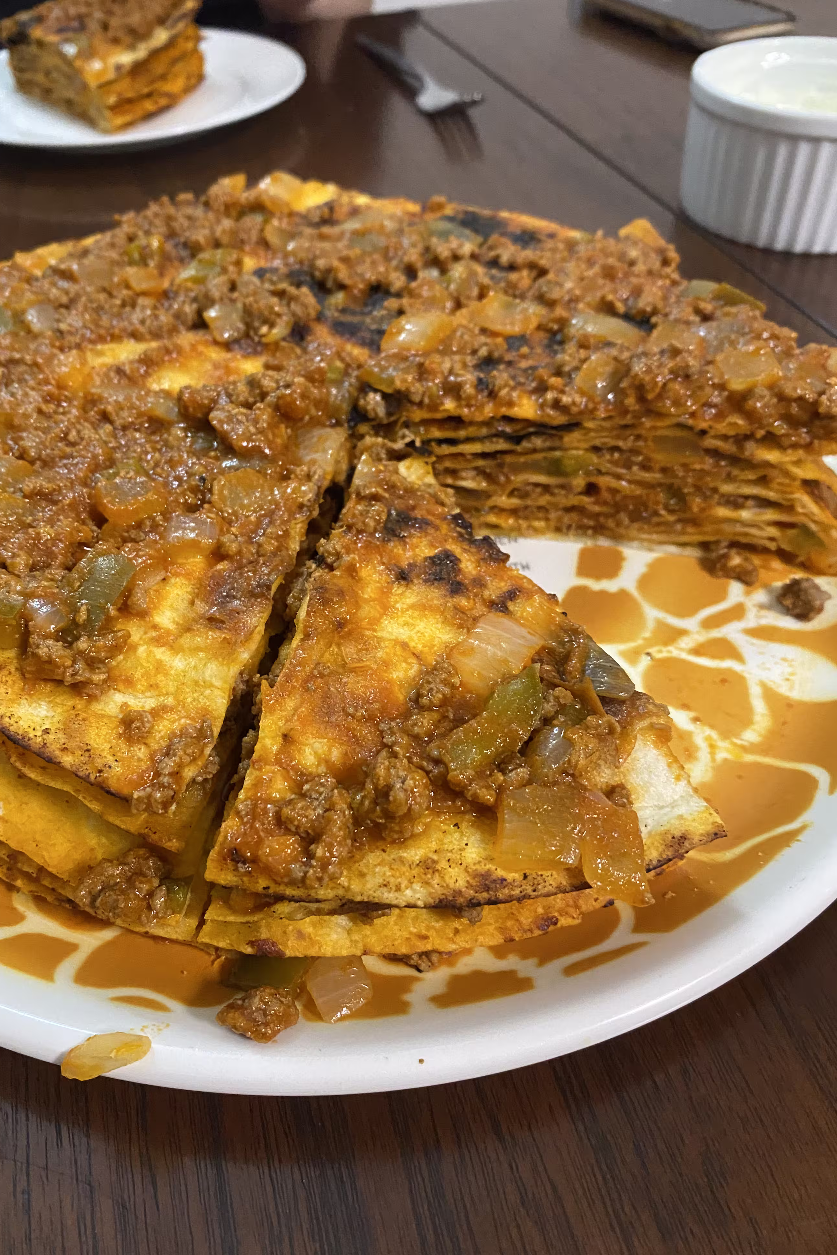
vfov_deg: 65.5
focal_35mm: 28
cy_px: 628
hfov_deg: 46.2
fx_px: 976
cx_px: 354
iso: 500
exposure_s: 1/50
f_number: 1.8
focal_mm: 4.25
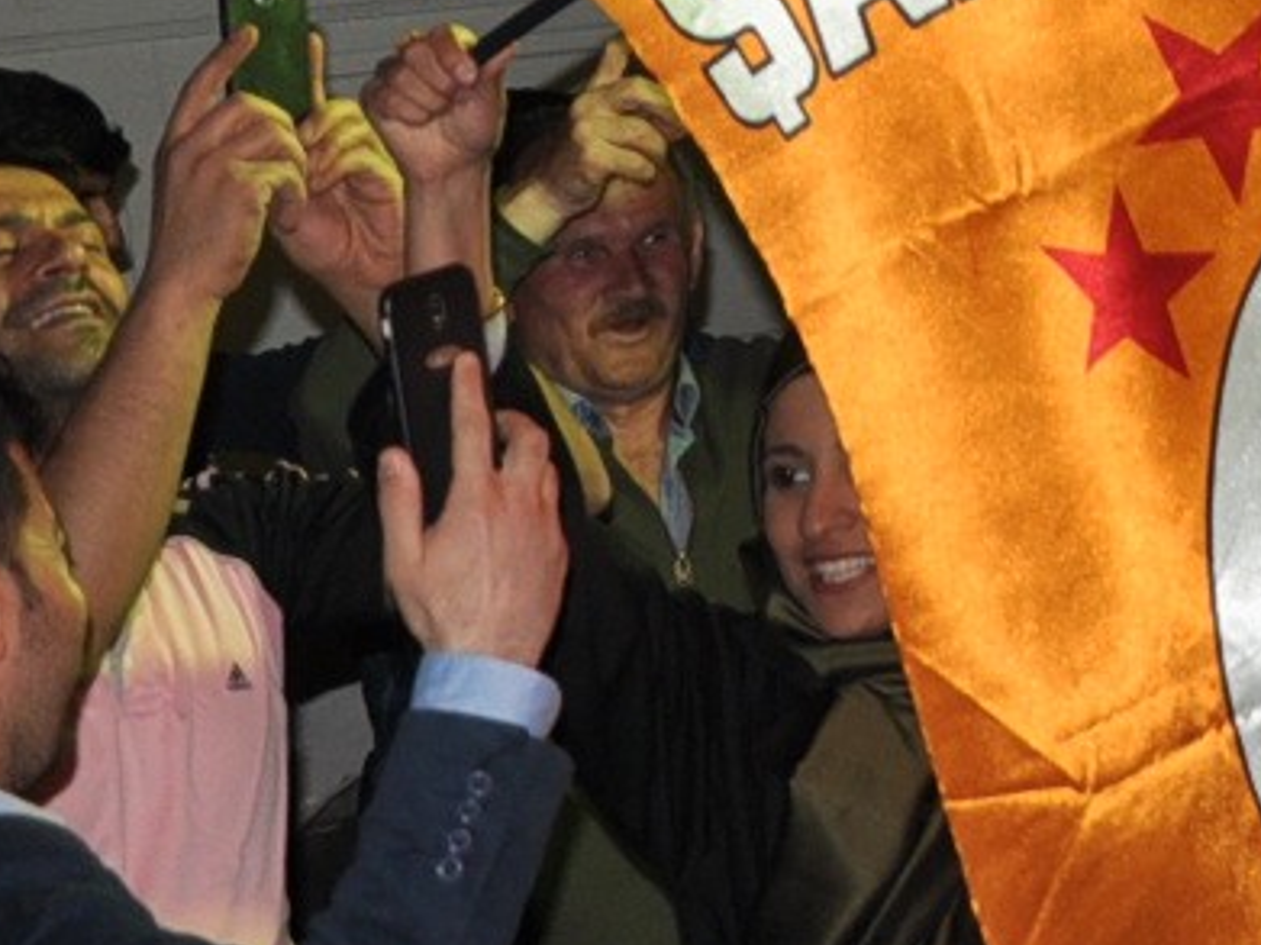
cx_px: 2890
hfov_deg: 9.1
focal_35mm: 198
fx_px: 7197
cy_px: -851
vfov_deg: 7.3
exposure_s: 1/200
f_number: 4
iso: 220
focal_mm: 25
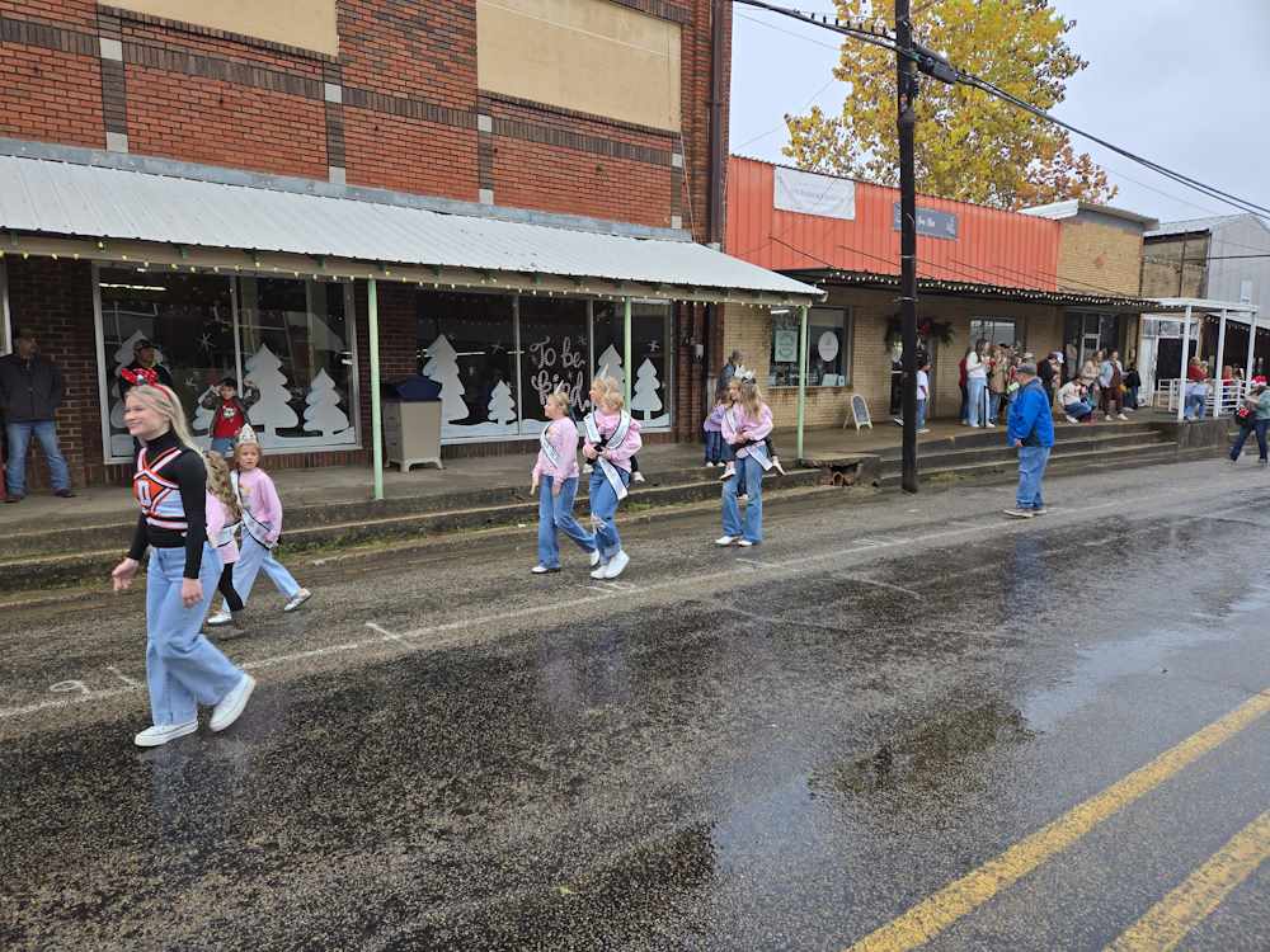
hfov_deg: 73.9
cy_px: 476
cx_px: 635
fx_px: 844
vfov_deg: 58.9
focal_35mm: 23
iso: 32
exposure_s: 1/180
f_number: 1.8
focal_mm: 5.4
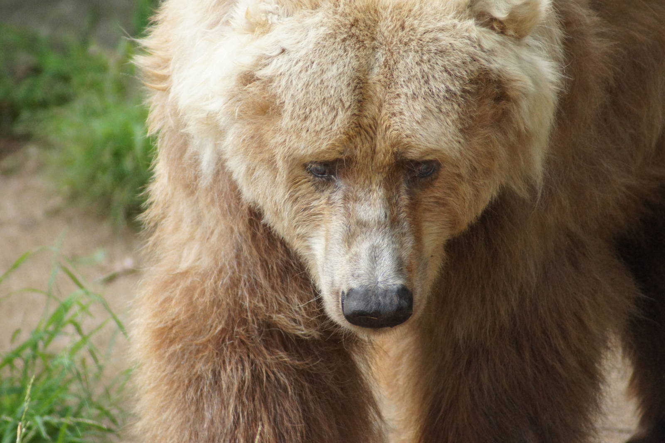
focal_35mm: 450
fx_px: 8308
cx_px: 332
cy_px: 222
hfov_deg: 4.6
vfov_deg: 3.1
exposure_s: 1/400
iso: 1600
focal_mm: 300
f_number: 5.6
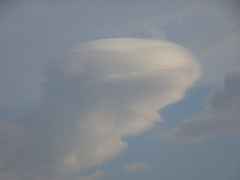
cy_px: 90
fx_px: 1310
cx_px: 120
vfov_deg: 7.9
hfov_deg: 10.5
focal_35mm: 189
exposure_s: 1/320
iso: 80
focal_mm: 32.24
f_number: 5.6
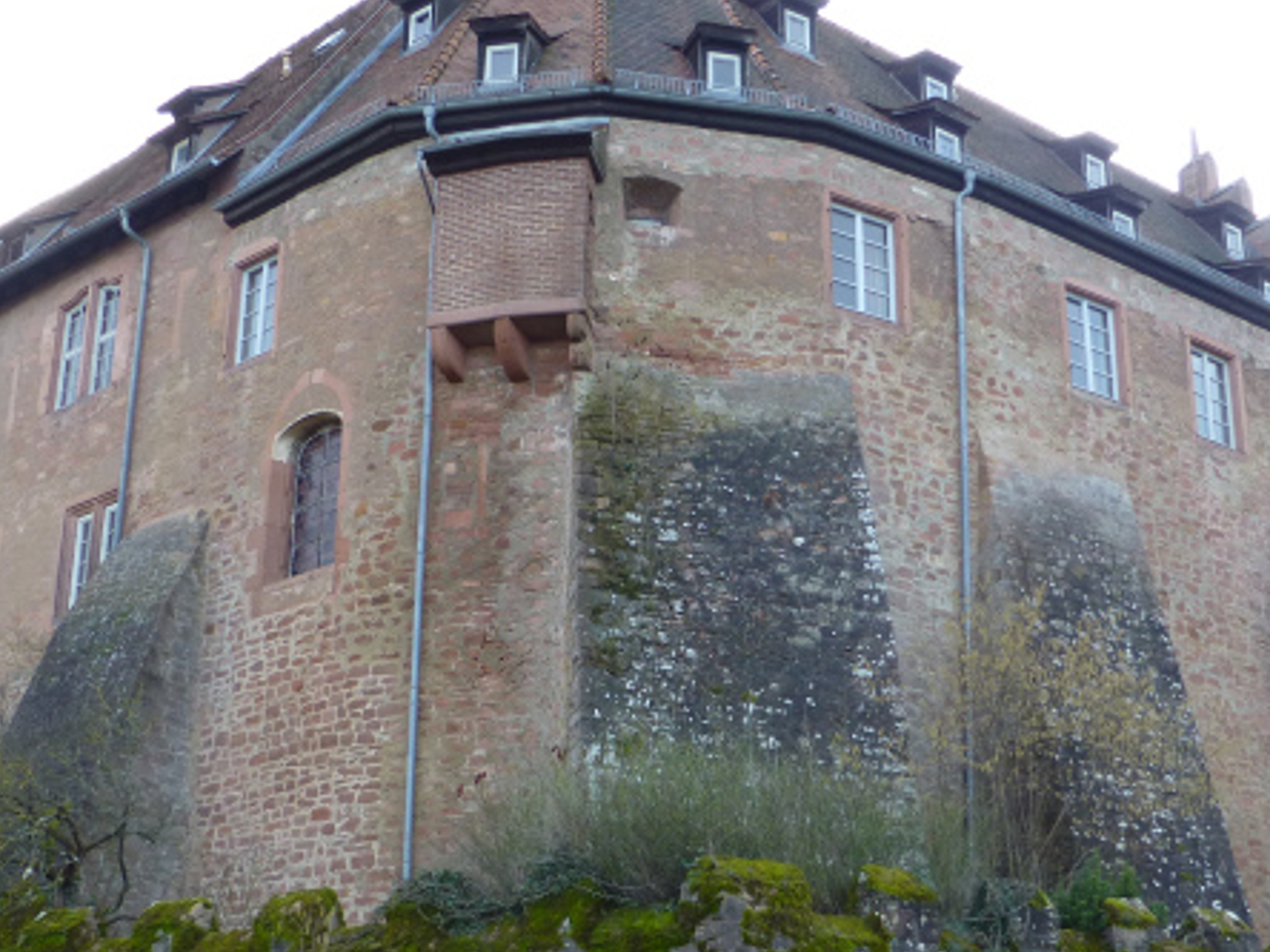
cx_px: 698
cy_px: 680
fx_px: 1651
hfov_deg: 42.0
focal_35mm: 45
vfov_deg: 31.8
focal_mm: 4.3
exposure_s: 1/80
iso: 100
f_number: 3.3
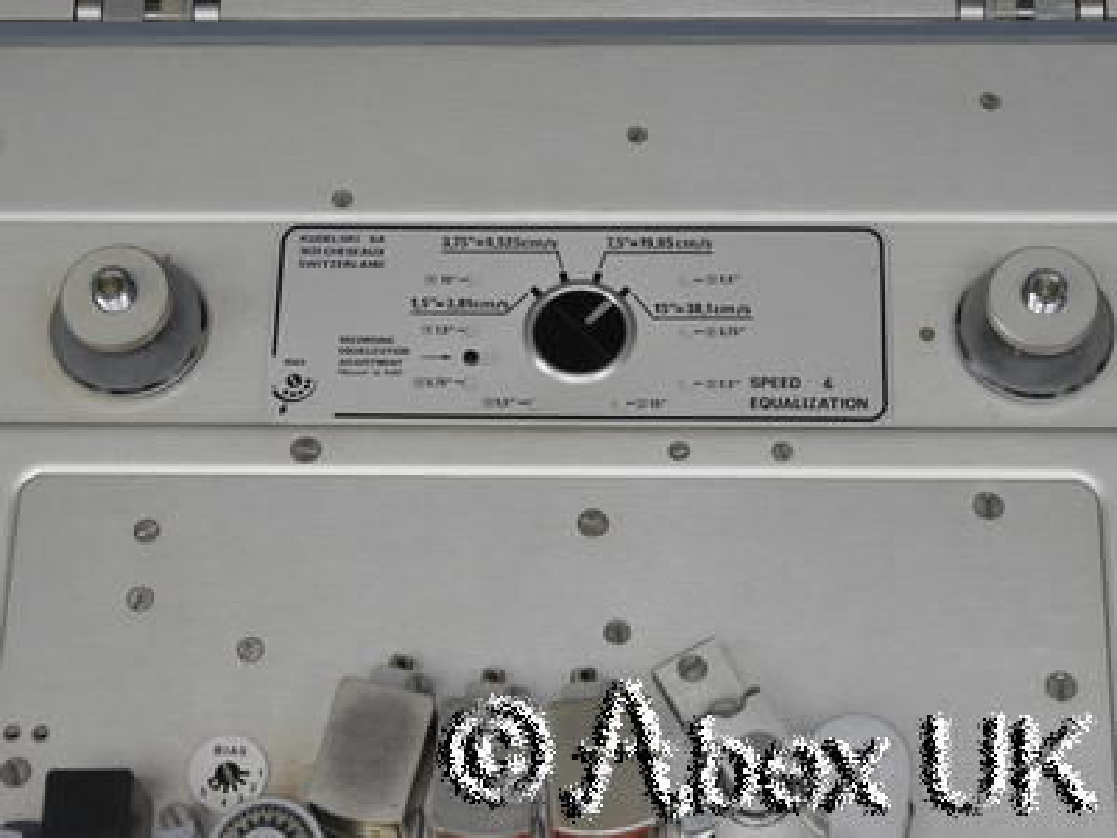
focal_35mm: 80
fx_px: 2581
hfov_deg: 24.4
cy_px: 419
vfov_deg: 18.4
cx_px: 558
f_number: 7.1
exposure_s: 1/60
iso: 400
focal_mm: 40
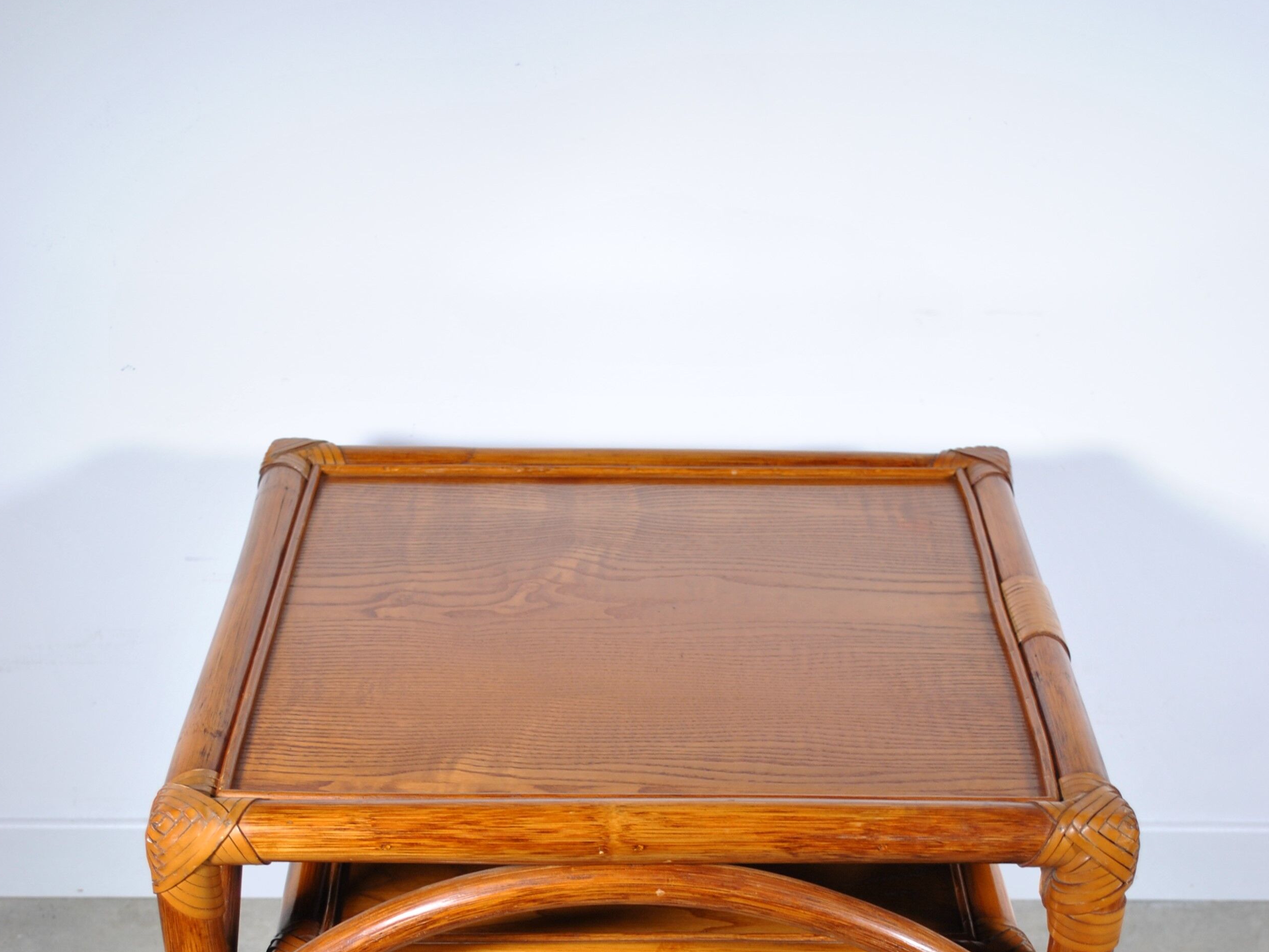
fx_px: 2236
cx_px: 635
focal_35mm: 61
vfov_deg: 23.2
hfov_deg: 31.7
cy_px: 909
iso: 200
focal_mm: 28
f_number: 4.5
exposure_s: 1/40
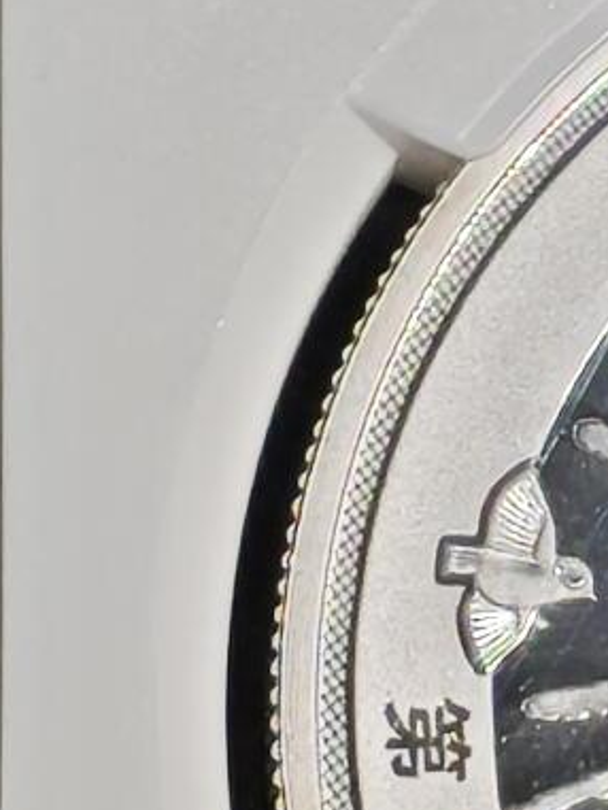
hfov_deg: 2.9
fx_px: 11820
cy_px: 170
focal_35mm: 505
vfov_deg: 3.9
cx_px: 1023
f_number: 1.5
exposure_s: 1/1122
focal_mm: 4.94
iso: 50
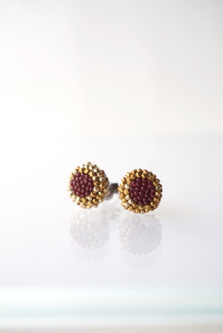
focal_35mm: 70
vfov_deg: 28.6
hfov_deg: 19.4
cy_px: 166
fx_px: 654
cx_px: 112
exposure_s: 1/80
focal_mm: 47
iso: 125
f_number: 5.6
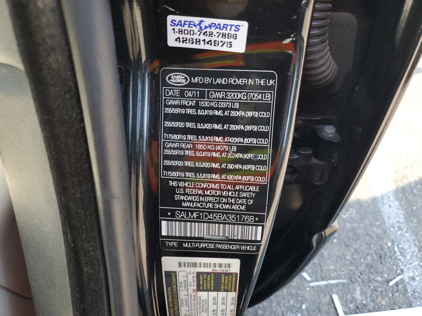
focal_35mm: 26
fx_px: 317
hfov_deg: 67.3
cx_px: 211
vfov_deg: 53.1
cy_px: 158
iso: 50
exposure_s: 1/137
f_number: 1.5
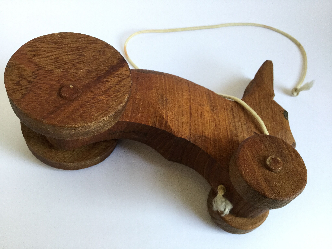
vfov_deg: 45.4
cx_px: 166
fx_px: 297
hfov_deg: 58.4
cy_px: 124
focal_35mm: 31
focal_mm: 3.3
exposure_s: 1/33
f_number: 2.4
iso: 64
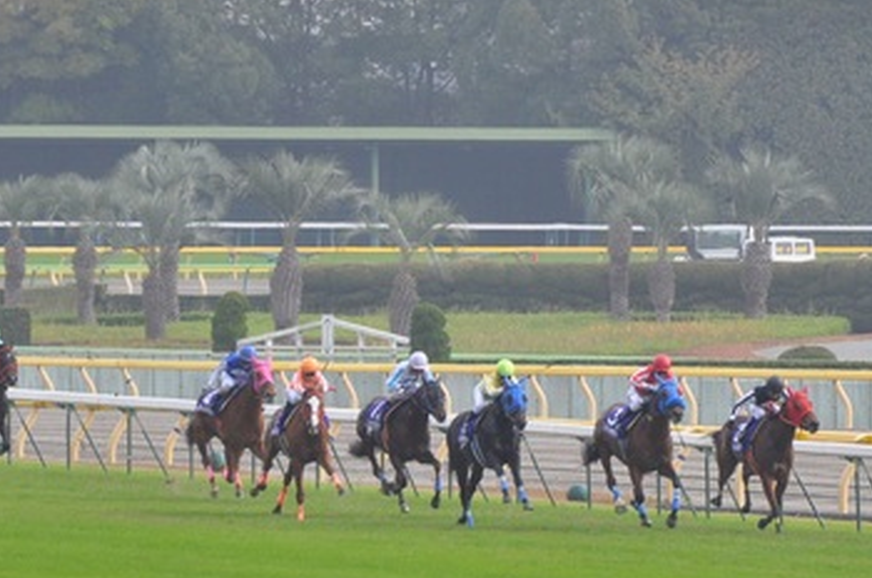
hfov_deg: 4.0
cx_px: 399
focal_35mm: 515
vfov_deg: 2.7
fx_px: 12452
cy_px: 264
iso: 640
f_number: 7.1
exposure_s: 1/800
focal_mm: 300
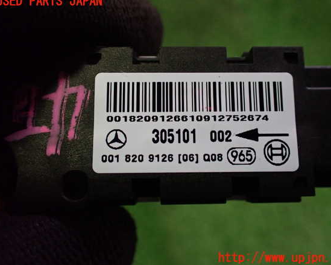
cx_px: 174
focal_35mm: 32
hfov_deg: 55.6
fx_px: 313
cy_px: 130
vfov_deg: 45.8
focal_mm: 5.4
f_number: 2.3
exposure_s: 1/100
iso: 800
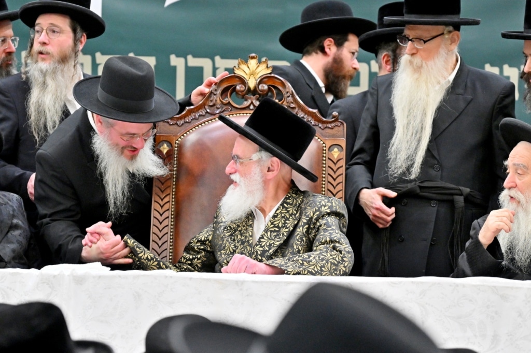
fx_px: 2123
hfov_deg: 14.3
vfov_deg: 9.5
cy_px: 176
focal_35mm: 144
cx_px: 266
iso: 1250
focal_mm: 96
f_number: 4
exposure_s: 1/400
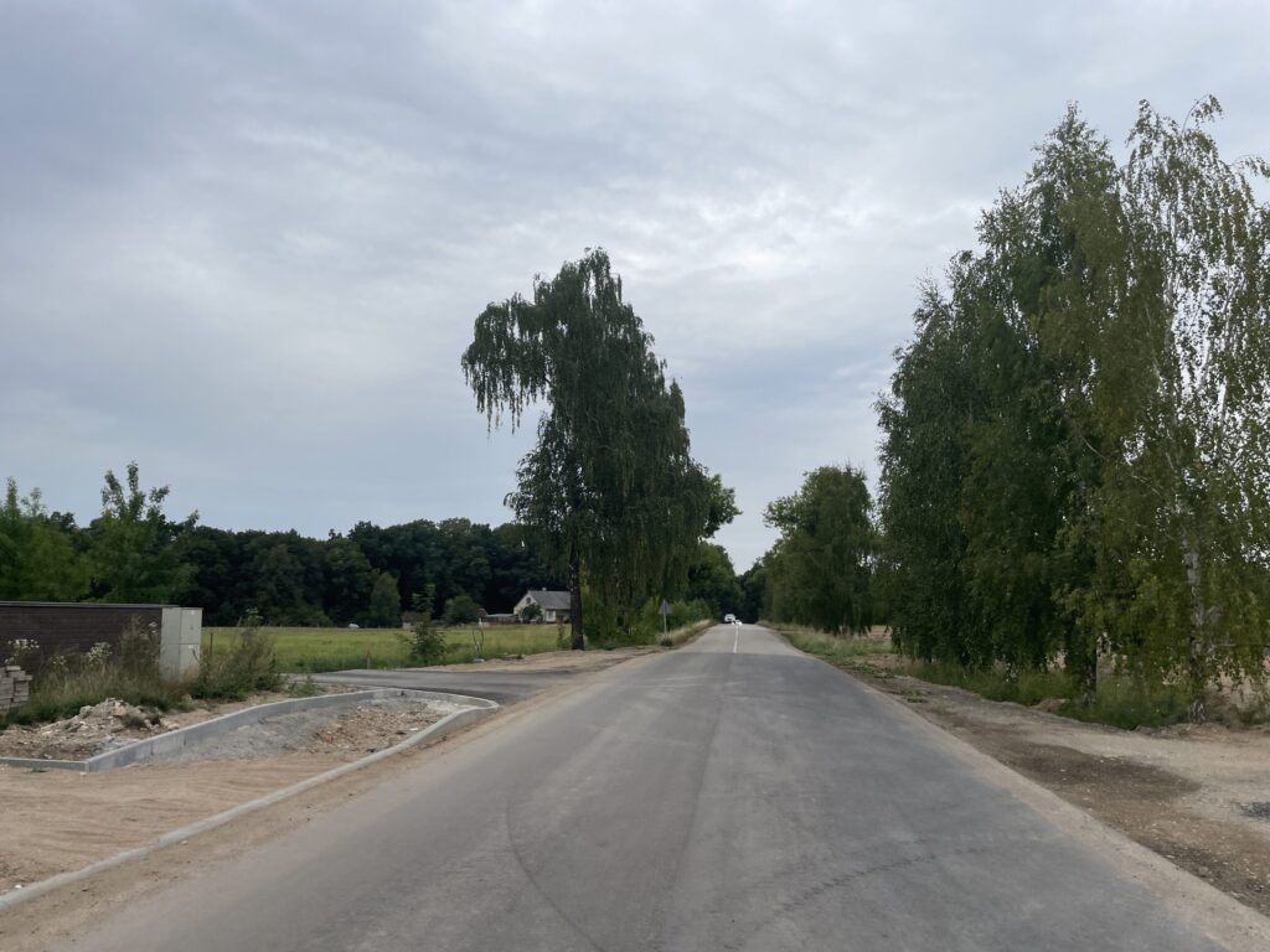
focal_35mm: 26
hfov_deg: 67.3
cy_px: 476
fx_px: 954
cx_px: 635
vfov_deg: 53.1
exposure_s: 1/3401
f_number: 1.6
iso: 32
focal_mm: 4.2
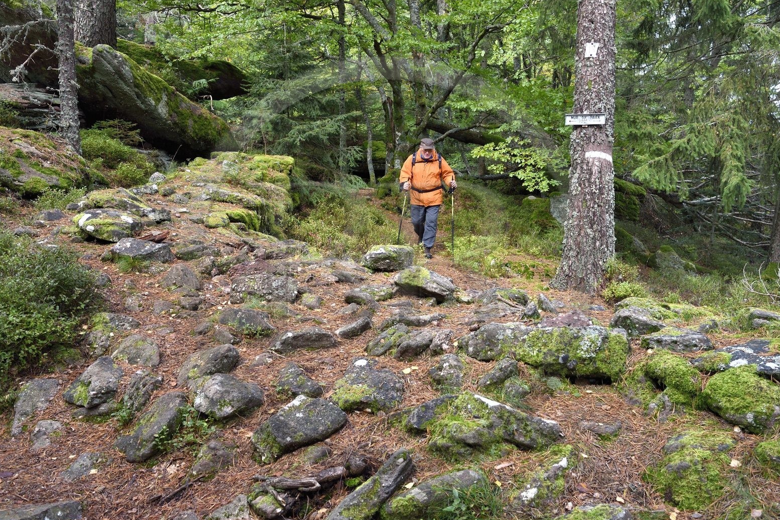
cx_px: 386
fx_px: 693
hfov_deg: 58.7
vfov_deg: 41.1
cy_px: 266
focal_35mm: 32
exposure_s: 1/100
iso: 800
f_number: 9
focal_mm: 31
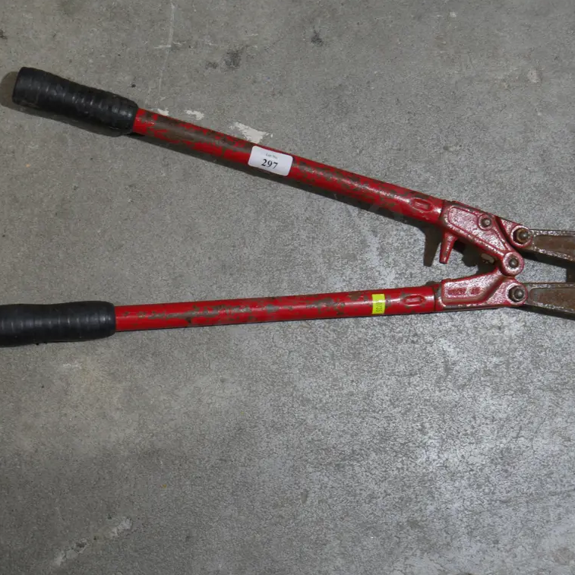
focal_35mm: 67
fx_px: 1259
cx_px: 294
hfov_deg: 25.7
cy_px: 284
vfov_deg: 25.7
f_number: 5.3
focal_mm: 28
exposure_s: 1/60
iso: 250
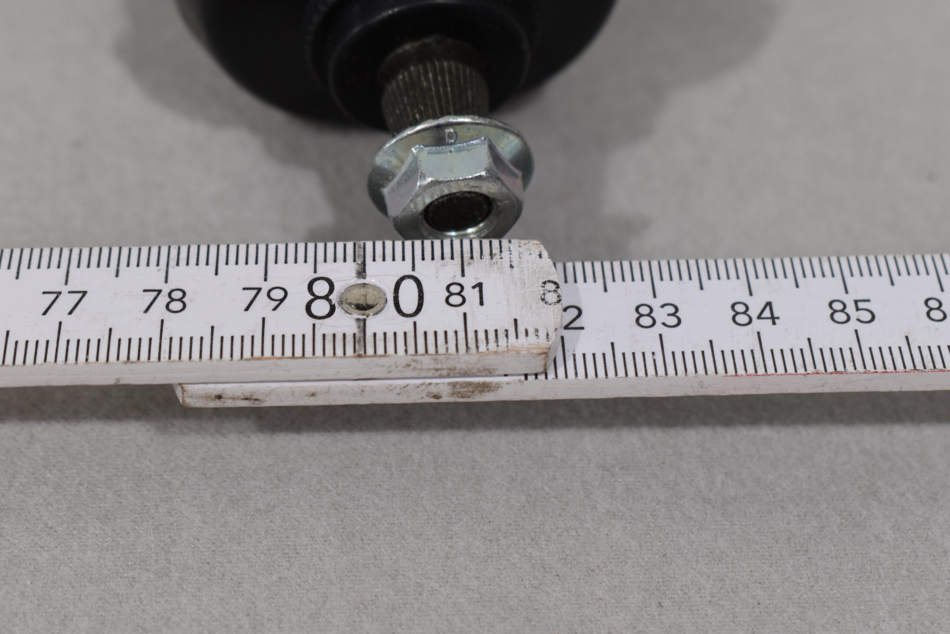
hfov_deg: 28.1
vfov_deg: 18.9
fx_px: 1900
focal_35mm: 72
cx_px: 475
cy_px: 317
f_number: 8
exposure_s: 1/60
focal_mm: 48
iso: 400
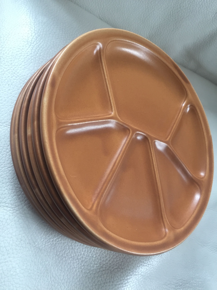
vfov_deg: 61.7
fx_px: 242
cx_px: 108
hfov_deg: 48.2
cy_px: 145
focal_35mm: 29
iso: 125
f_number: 2.2
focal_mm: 4.15
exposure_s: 1/33
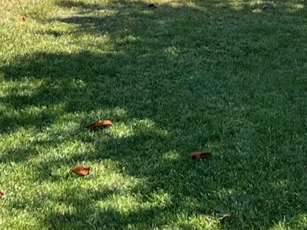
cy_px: -287
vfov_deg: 9.9
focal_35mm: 134
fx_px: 1188
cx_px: 153
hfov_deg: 14.7
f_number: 1.5
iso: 50
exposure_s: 1/3571
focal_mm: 5.7
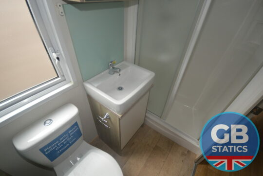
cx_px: 132
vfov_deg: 77.3
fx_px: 110
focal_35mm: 15
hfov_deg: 100.4
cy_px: 88
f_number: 4.5
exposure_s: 1/80
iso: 320
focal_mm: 10
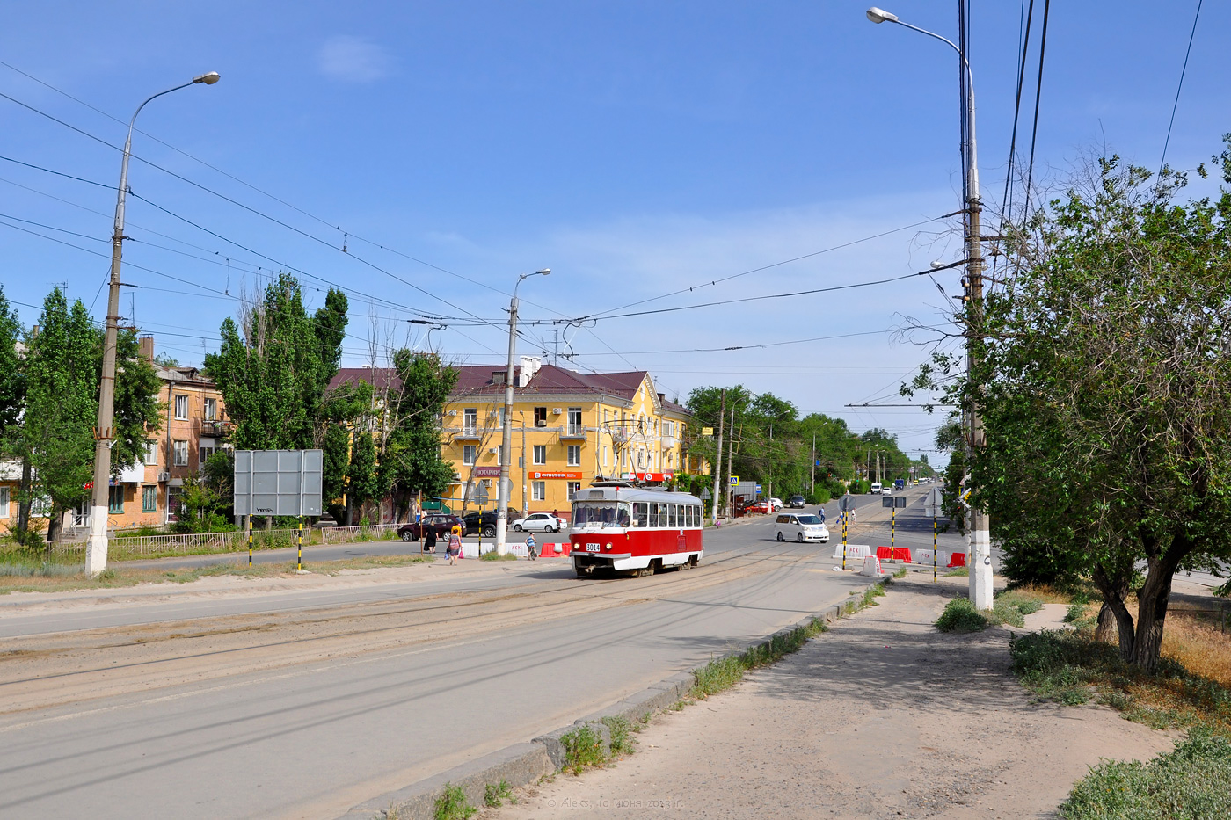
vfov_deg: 36.9
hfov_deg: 53.1
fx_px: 1231
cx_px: 616
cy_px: 410
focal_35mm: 36
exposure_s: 1/640
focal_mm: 24
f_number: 9
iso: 200
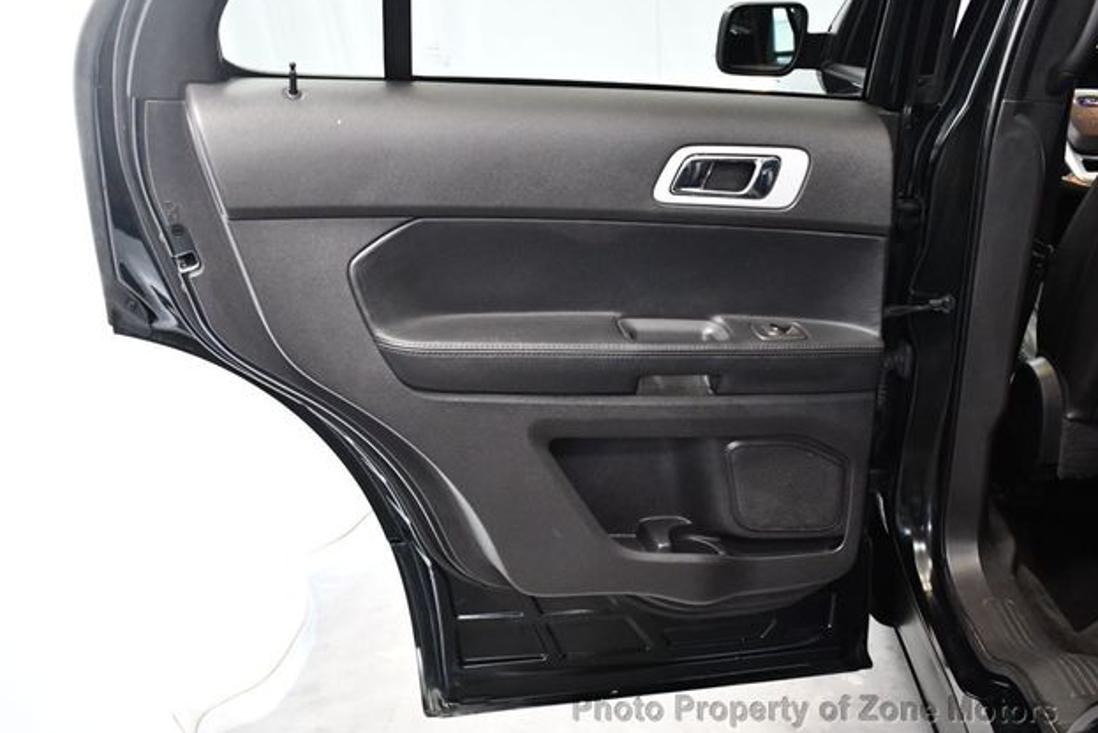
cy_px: 366
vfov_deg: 36.0
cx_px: 552
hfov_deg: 51.9
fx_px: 1129
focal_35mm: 37
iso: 3200
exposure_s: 1/80
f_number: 3.5
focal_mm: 18
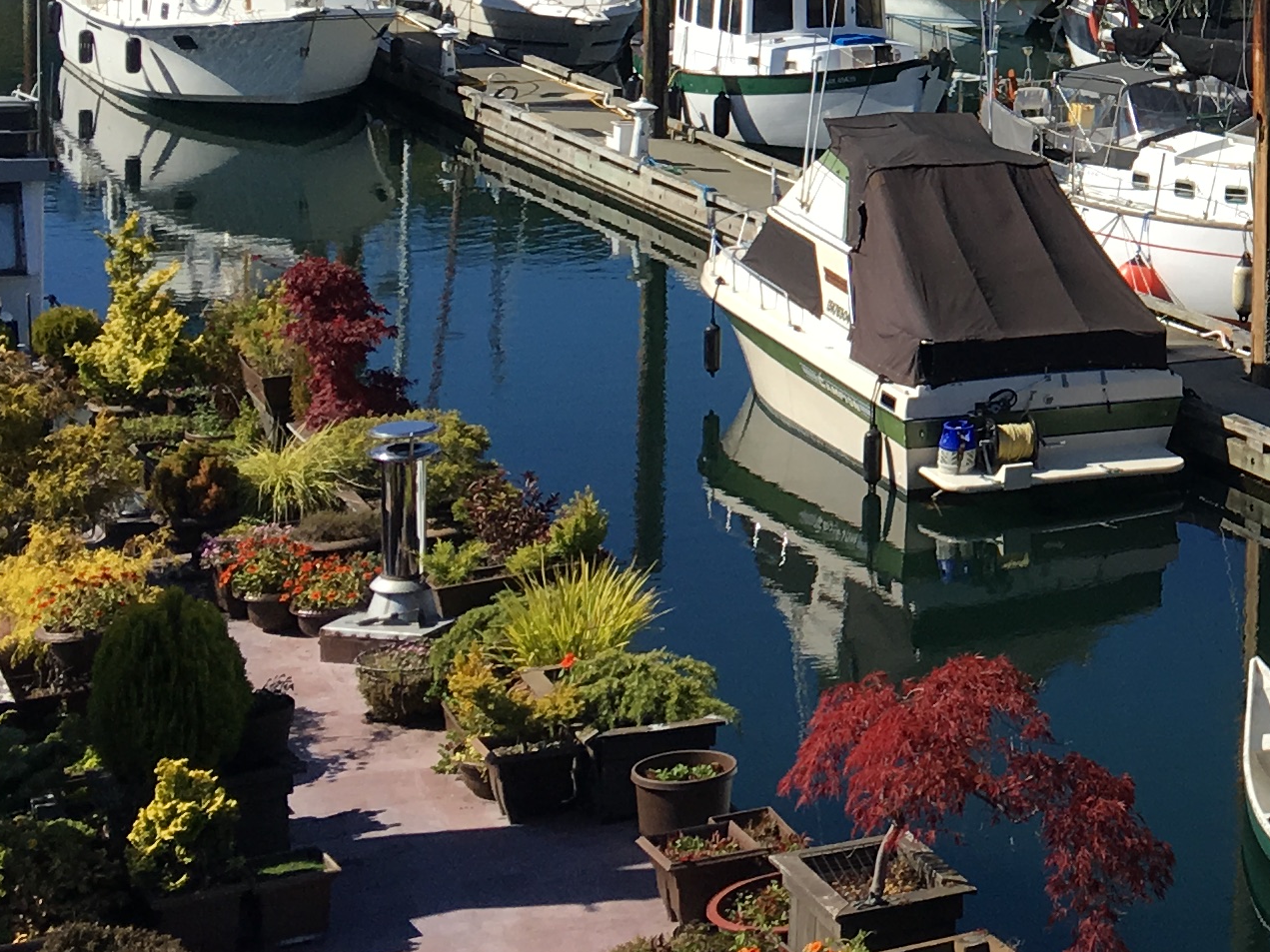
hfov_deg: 19.6
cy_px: -136
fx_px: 3375
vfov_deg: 15.6
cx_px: 1669
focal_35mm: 92
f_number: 2.2
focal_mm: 4.15
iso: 25
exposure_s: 1/1603
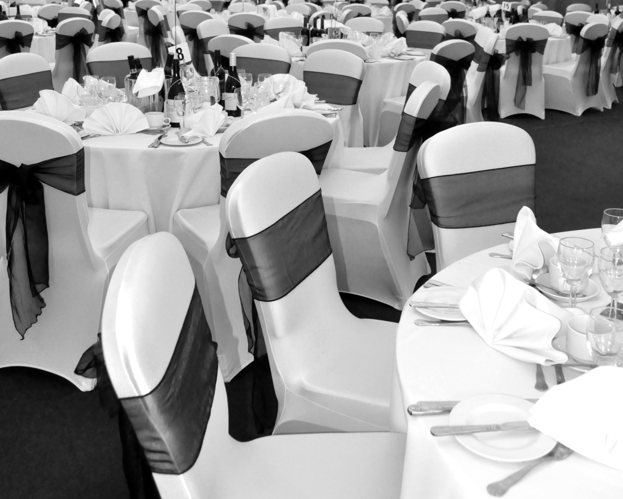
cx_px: 316
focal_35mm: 39
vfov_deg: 36.9
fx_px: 719
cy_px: 101
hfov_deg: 46.8
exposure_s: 1/100
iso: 2500
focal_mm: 18
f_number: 5.6
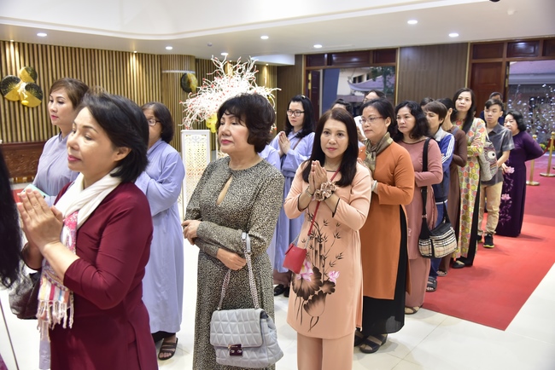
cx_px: 278
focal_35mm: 31
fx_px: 478
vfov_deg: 42.4
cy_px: 185
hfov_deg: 60.3
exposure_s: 1/50
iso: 1000
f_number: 4
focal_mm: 31
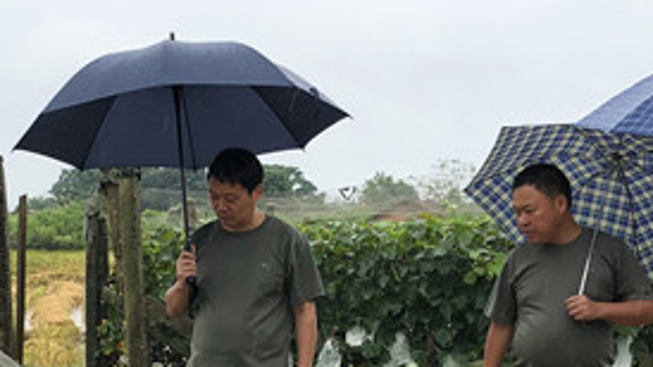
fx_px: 1541
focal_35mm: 89
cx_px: 186
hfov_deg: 23.7
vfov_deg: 13.3
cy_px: 424
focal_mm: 4
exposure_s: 1/226
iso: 20
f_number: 1.8
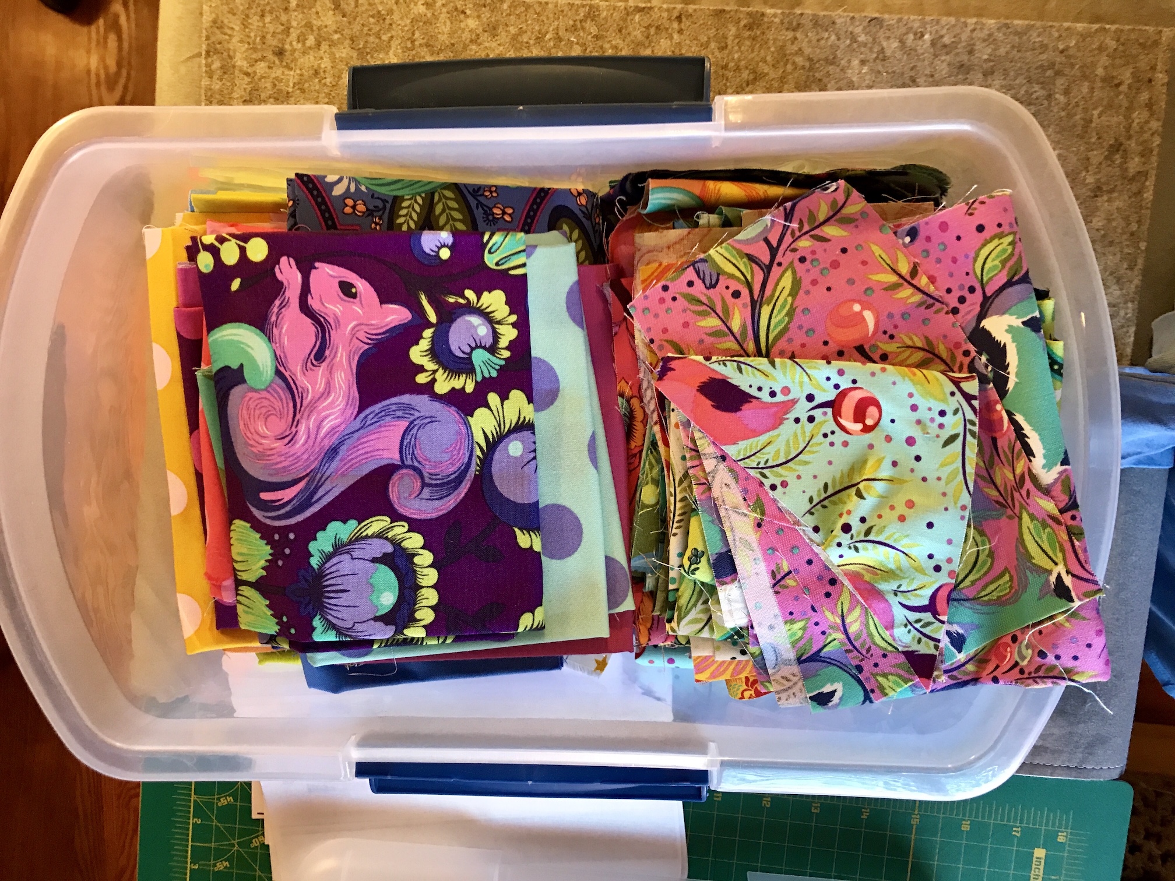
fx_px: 950
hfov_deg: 63.4
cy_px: 440
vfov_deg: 49.7
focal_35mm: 28
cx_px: 588
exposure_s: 1/15
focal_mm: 3.99
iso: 50
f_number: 1.8
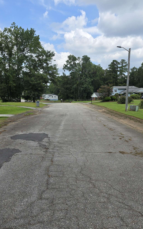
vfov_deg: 66.3
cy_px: 125
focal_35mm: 28
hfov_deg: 44.5
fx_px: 175
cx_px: 78
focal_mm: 6.3
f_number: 1.7
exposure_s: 1/599
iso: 12
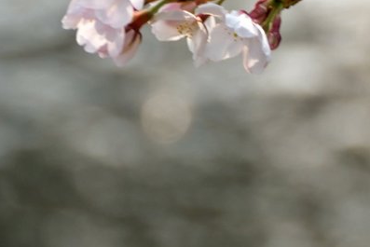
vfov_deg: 2.4
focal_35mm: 581
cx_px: 356
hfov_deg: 3.5
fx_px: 5973
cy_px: 20
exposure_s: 1/80
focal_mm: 150
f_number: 7.1
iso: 100
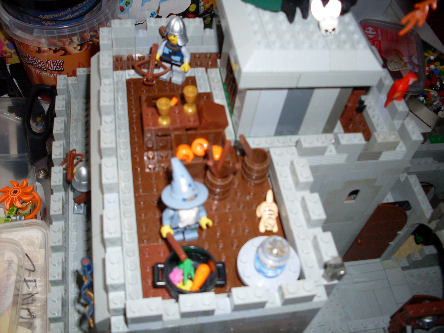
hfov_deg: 49.0
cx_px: 222
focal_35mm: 38
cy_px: 166
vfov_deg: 37.7
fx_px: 487
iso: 100
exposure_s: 1/45
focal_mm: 6.3
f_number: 2.8
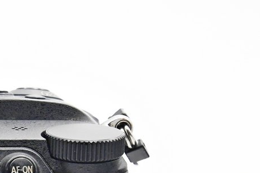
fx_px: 1704
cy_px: 238
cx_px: -143
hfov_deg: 8.5
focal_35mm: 236
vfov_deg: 5.8
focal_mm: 48
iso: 1600
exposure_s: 1/100
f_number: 8
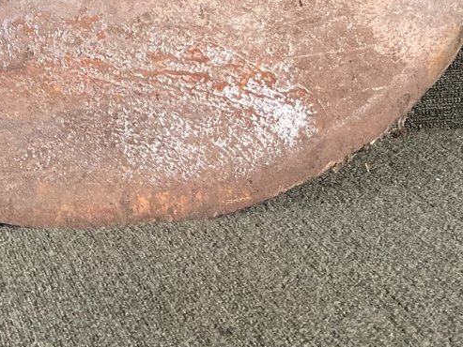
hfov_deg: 20.2
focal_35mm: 89
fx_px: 1191
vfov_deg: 15.5
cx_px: -134
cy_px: -151
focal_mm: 3
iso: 160
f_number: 1.8
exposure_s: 1/60
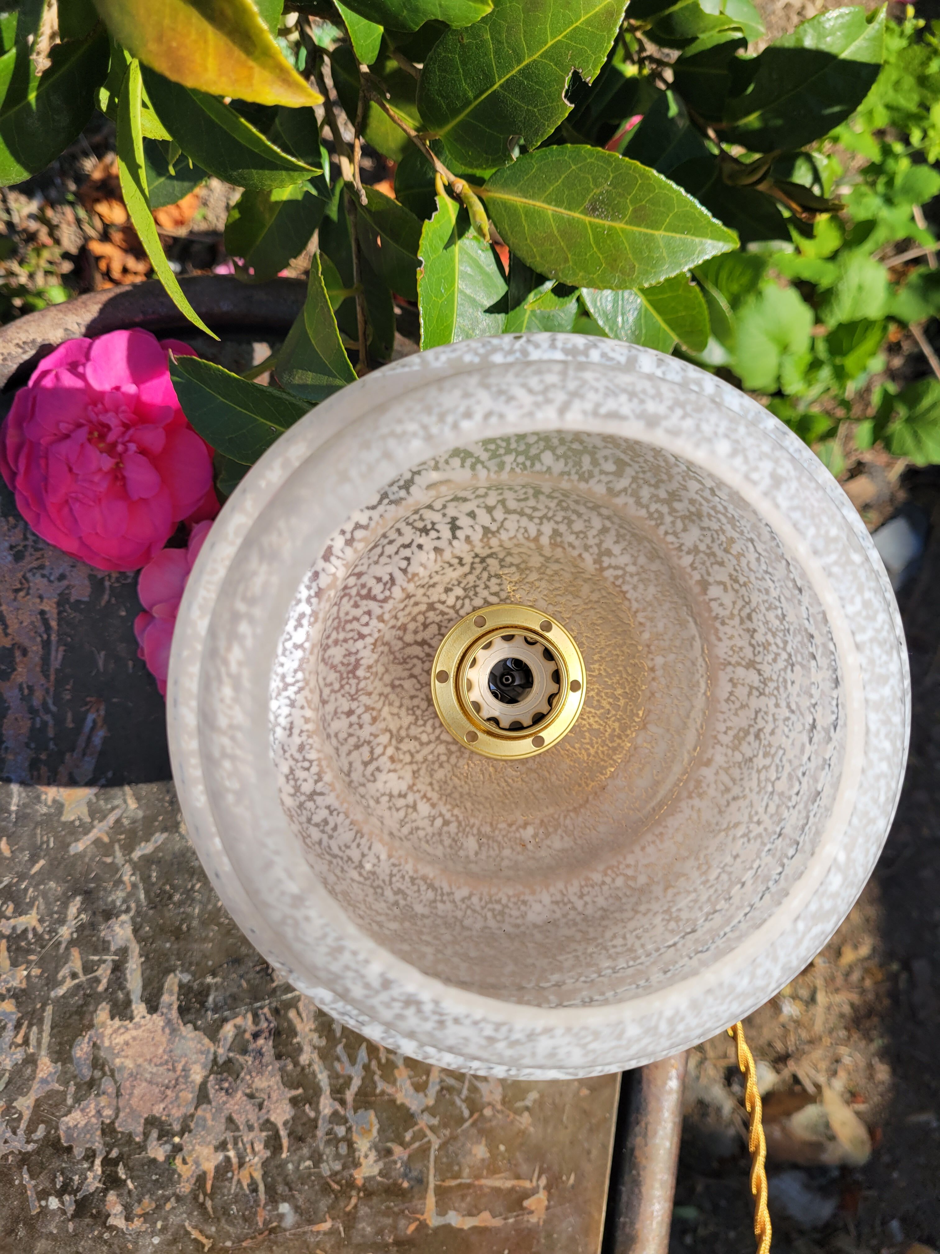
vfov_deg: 67.3
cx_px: 470
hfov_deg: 53.1
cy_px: 627
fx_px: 941
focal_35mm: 26
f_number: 1.8
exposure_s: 1/1988
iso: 40
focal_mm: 5.4
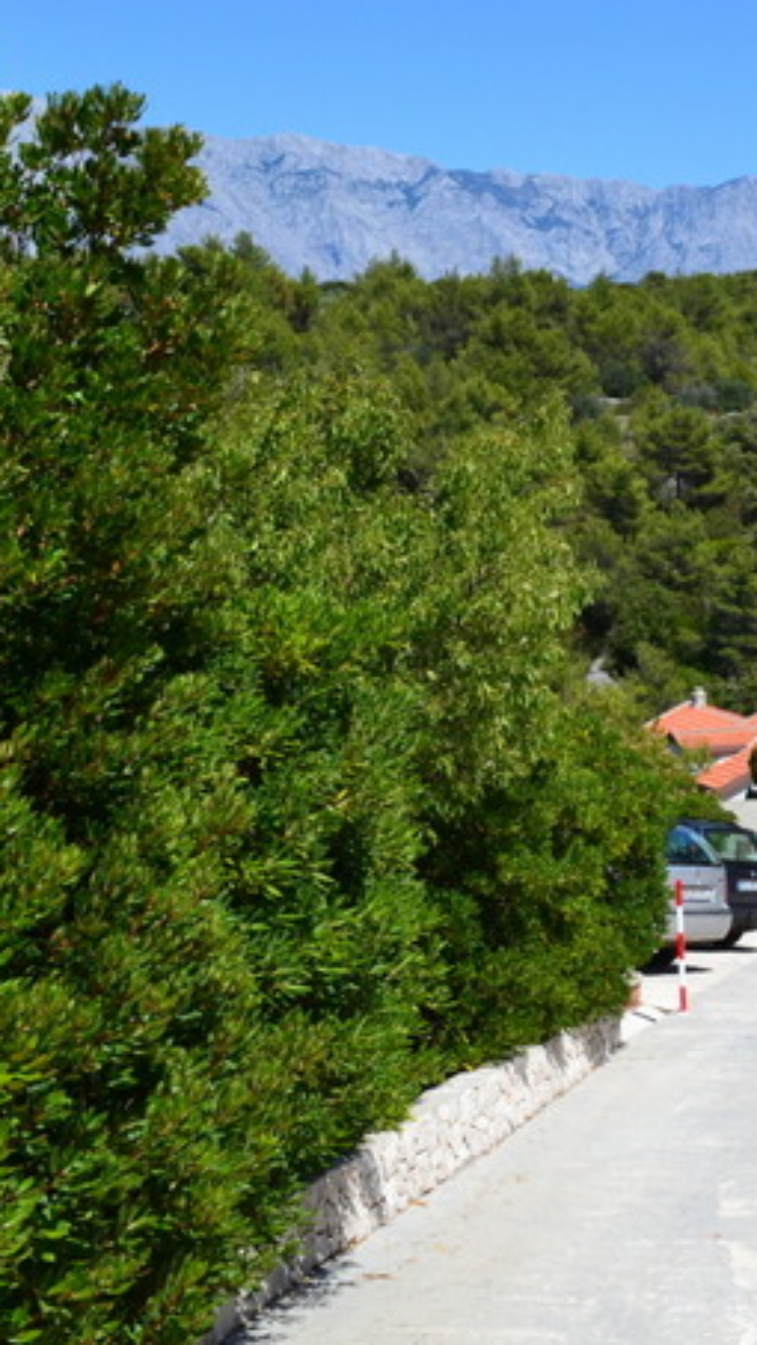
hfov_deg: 22.9
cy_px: 582
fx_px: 1783
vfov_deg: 41.2
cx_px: 778
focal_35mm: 50
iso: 400
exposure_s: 1/400
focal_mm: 18
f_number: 11
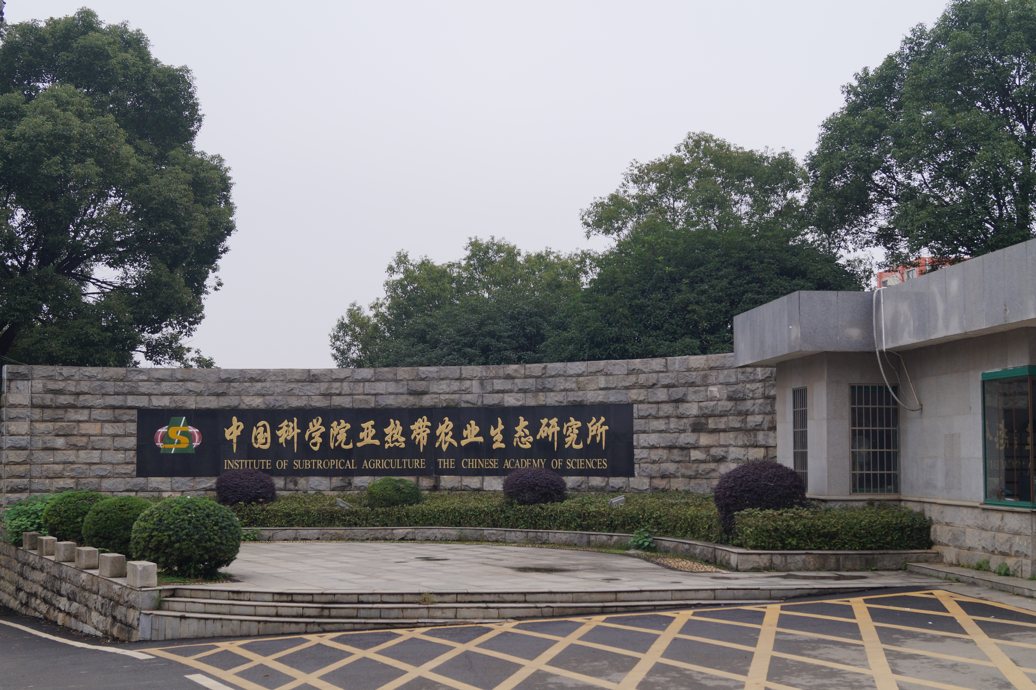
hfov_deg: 43.6
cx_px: 518
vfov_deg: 29.8
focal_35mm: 45
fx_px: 1294
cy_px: 345
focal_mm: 30
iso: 100
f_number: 7.1
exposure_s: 1/100
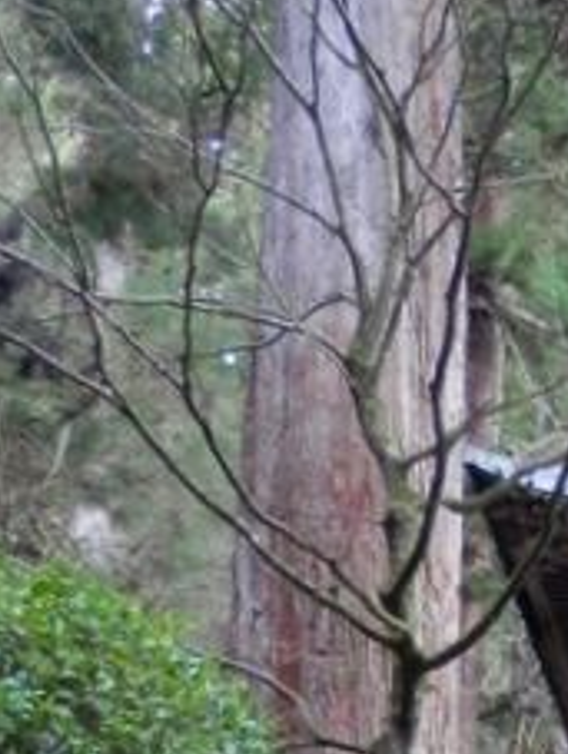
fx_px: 2073
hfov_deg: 14.4
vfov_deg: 18.5
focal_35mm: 95
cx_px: 884
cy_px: 1089
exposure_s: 1/6
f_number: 3.2
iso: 200
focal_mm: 5
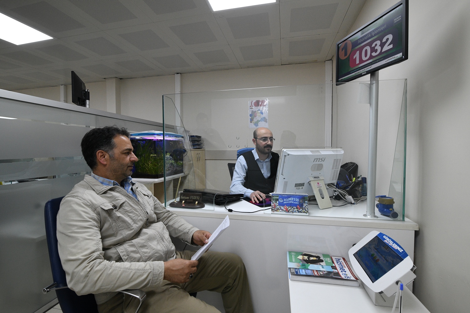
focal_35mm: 16
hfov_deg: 96.7
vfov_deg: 73.7
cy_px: 156
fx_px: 209
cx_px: 235
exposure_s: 1/125
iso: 2500
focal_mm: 16
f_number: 8
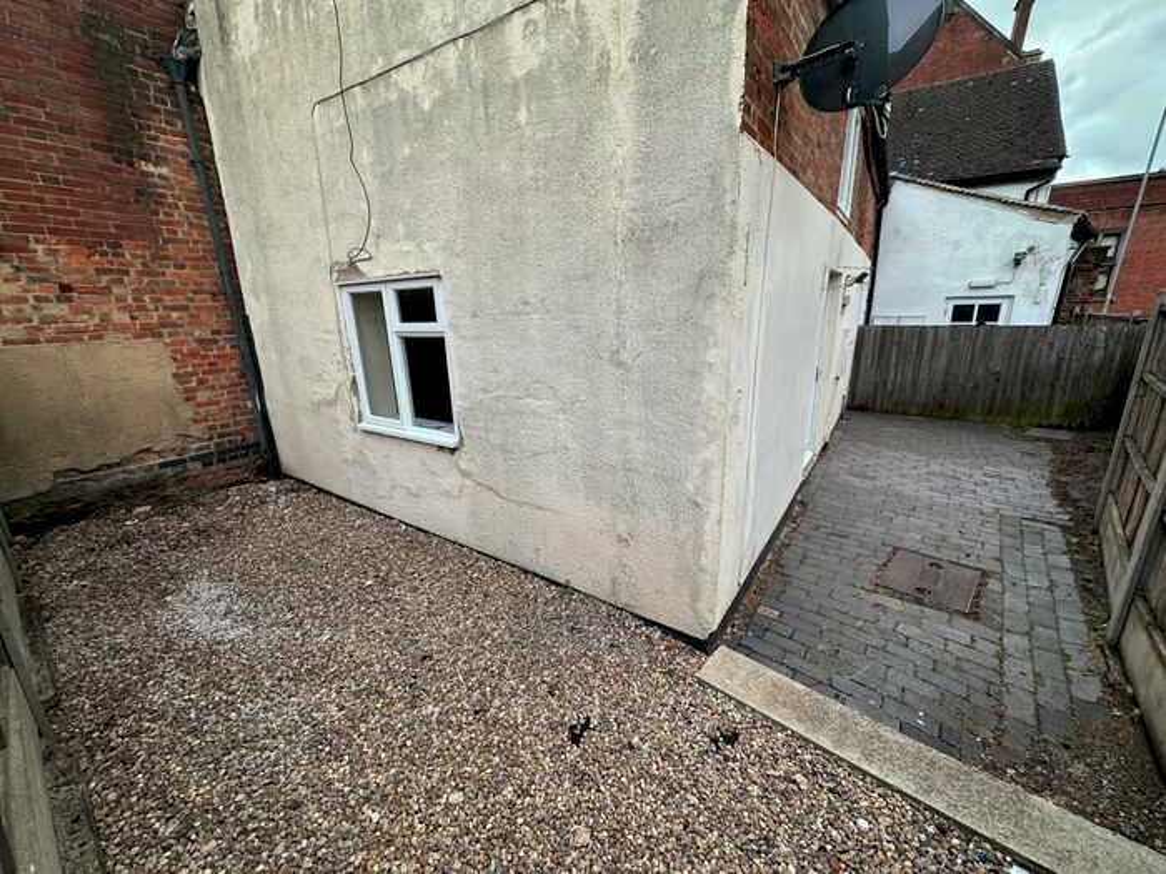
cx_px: 583
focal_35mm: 14
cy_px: 437
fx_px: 472
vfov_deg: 85.7
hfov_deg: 102.1
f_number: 2.2
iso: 40
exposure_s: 1/581
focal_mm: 2.22
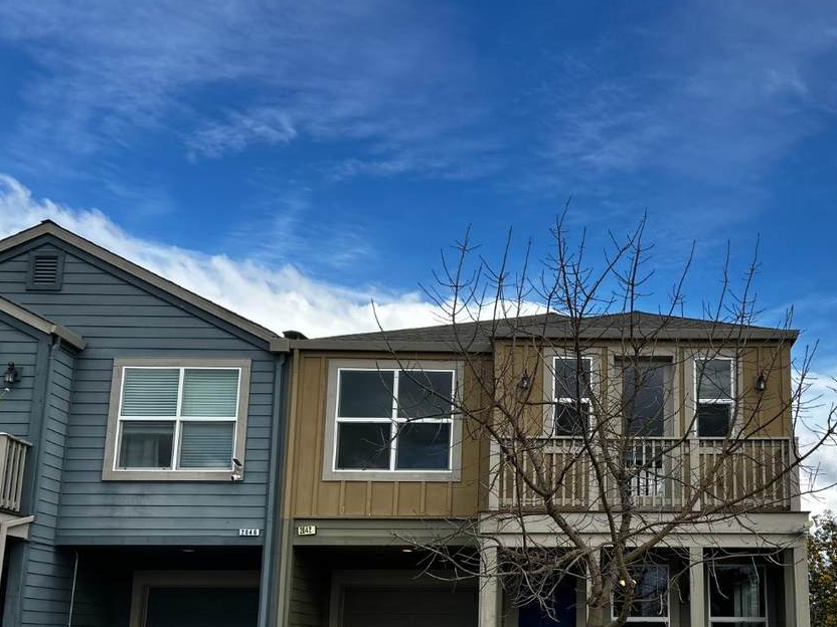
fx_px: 967
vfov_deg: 35.2
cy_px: 472
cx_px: 618
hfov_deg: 45.3
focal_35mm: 40
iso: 50
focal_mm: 5.7
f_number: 1.5
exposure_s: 1/2571
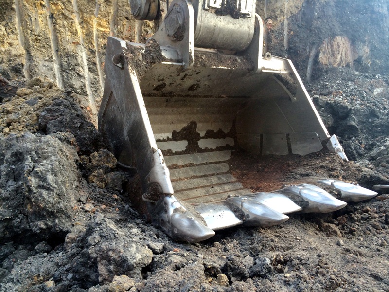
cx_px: 194
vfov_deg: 48.2
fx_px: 326
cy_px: 146
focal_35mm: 29
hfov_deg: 61.7
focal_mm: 4.15
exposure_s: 1/120
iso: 50
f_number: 2.2
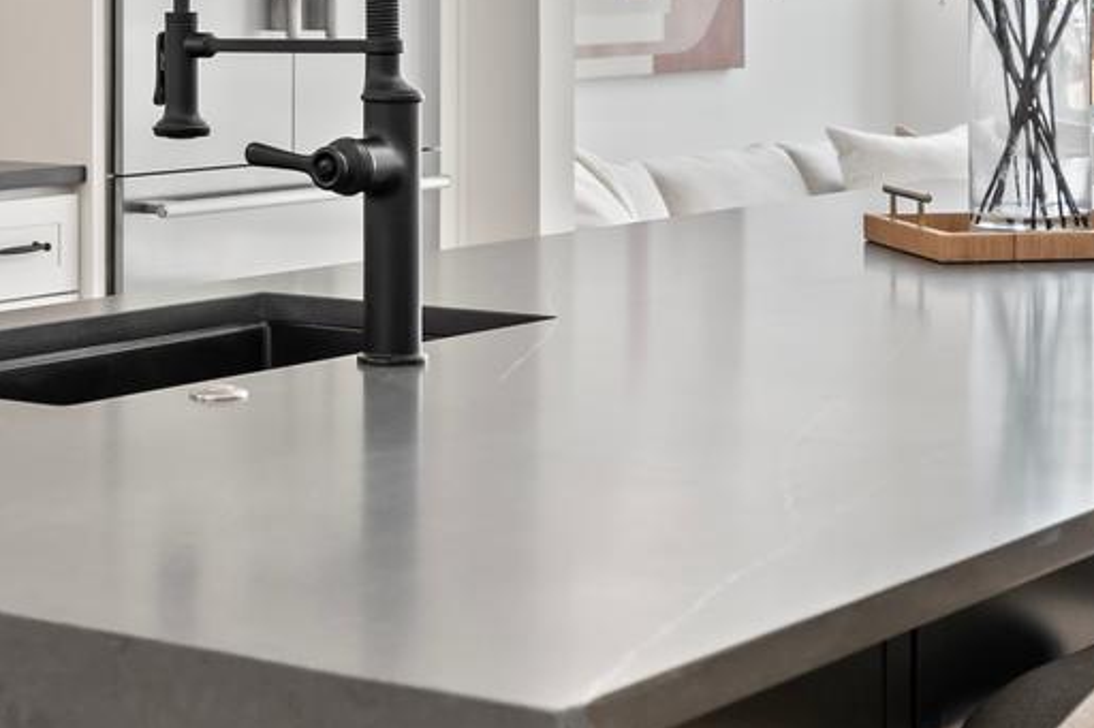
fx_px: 2916
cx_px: 442
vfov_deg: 14.0
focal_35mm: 96
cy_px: 7
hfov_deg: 21.2
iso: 800
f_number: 4
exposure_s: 1/30
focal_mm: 24
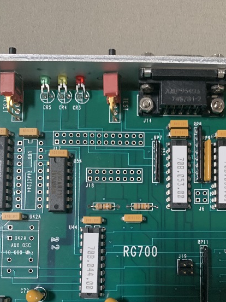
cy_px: 214
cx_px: 141
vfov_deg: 47.7
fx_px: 331
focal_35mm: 38
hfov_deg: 37.5
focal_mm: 4.25
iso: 320
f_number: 1.8
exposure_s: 1/60
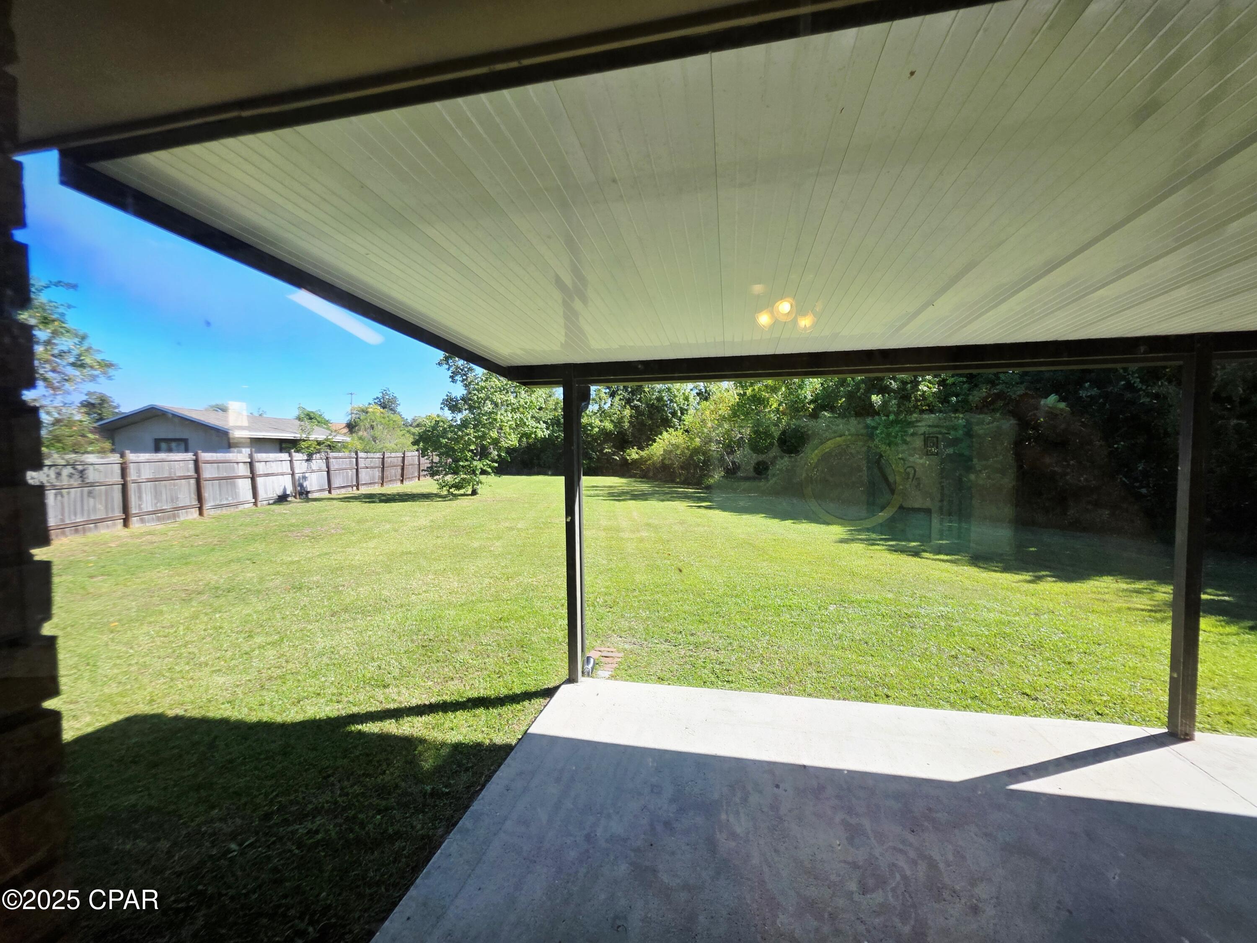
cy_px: 472
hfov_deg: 106.2
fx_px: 472
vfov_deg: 89.9
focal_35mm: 13
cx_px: 628
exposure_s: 1/526
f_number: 1.9
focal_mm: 2.2
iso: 40
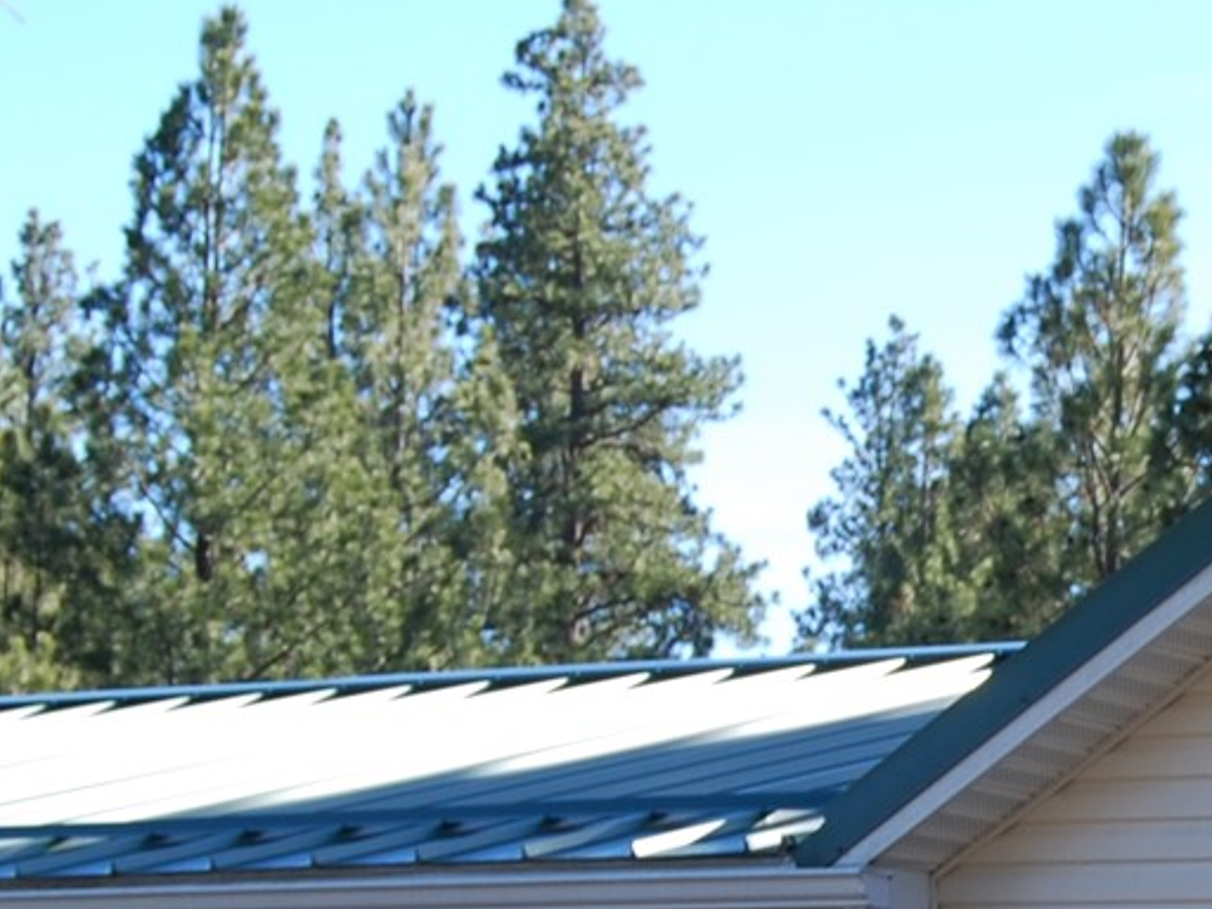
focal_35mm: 171
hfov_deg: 11.4
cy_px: 885
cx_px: 1249
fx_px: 5987
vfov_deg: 8.6
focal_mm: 28
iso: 100
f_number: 5.6
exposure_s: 1/125
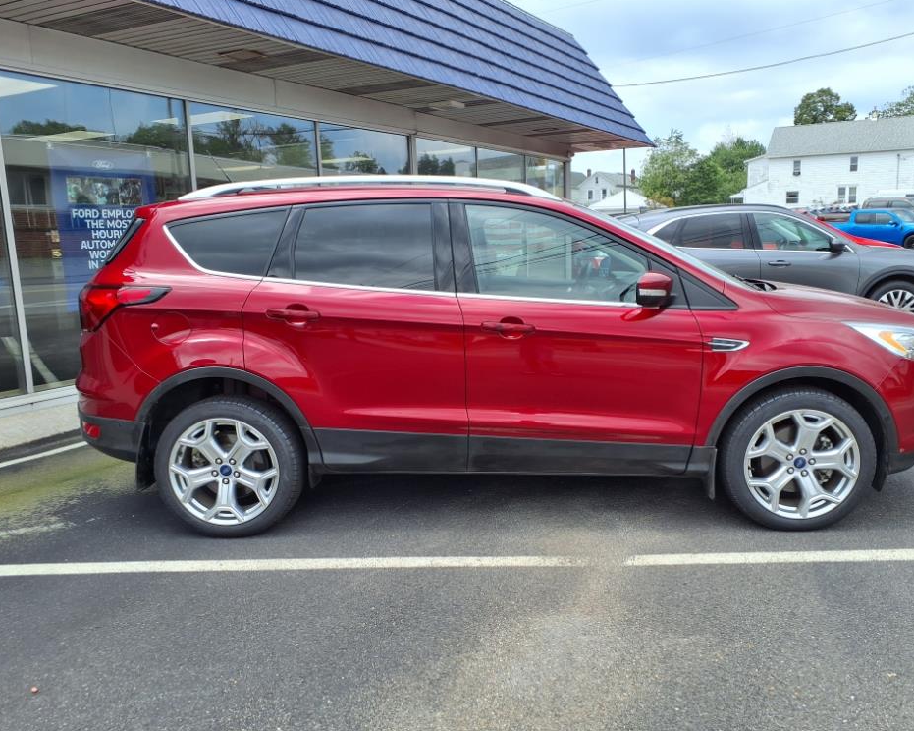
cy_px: 370
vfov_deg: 49.9
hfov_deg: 60.4
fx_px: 784
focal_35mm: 29
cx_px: 496
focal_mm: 3.58
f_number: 1.9
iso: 40
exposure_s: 1/1111
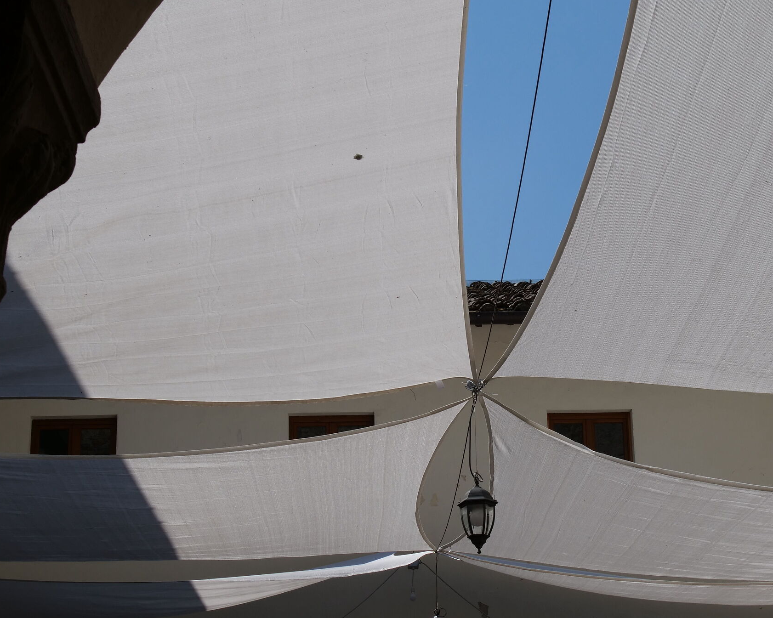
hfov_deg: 24.4
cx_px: 450
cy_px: 342
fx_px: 1784
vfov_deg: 19.6
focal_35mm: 78
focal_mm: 28
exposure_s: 1/640
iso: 200
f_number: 10
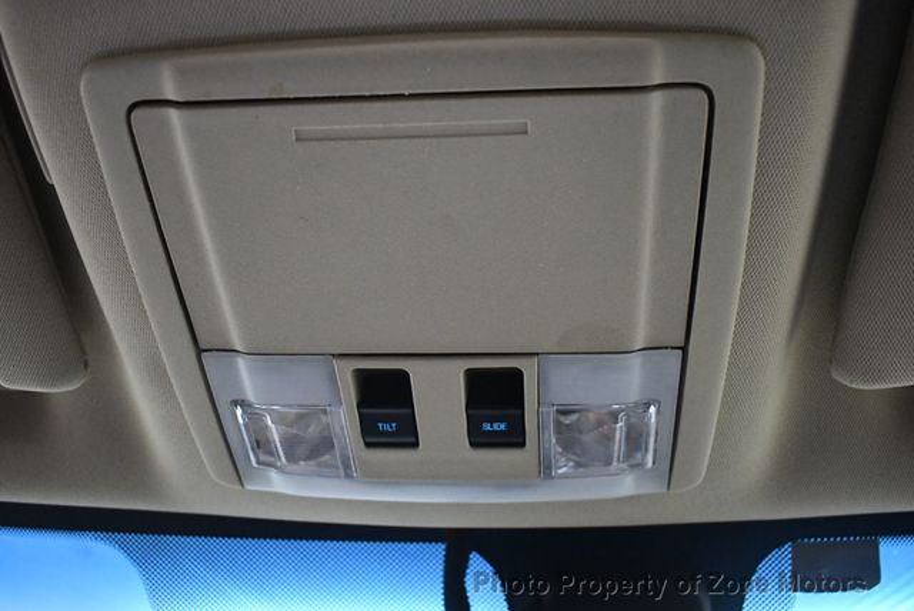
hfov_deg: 53.1
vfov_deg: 36.9
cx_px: 457
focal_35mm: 36
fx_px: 915
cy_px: 306
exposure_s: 1/60
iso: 3200
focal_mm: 18
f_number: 3.5
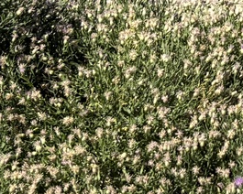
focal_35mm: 164
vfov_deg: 9.1
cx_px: 364
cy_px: -119
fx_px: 1179
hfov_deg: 11.3
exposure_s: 1/2933
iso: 50
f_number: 1.6
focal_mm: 5.96
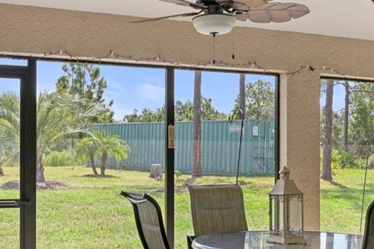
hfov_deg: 36.5
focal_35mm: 54
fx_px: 565
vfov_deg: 24.7
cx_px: 151
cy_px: 166
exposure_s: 1/8
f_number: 8
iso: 400
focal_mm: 13
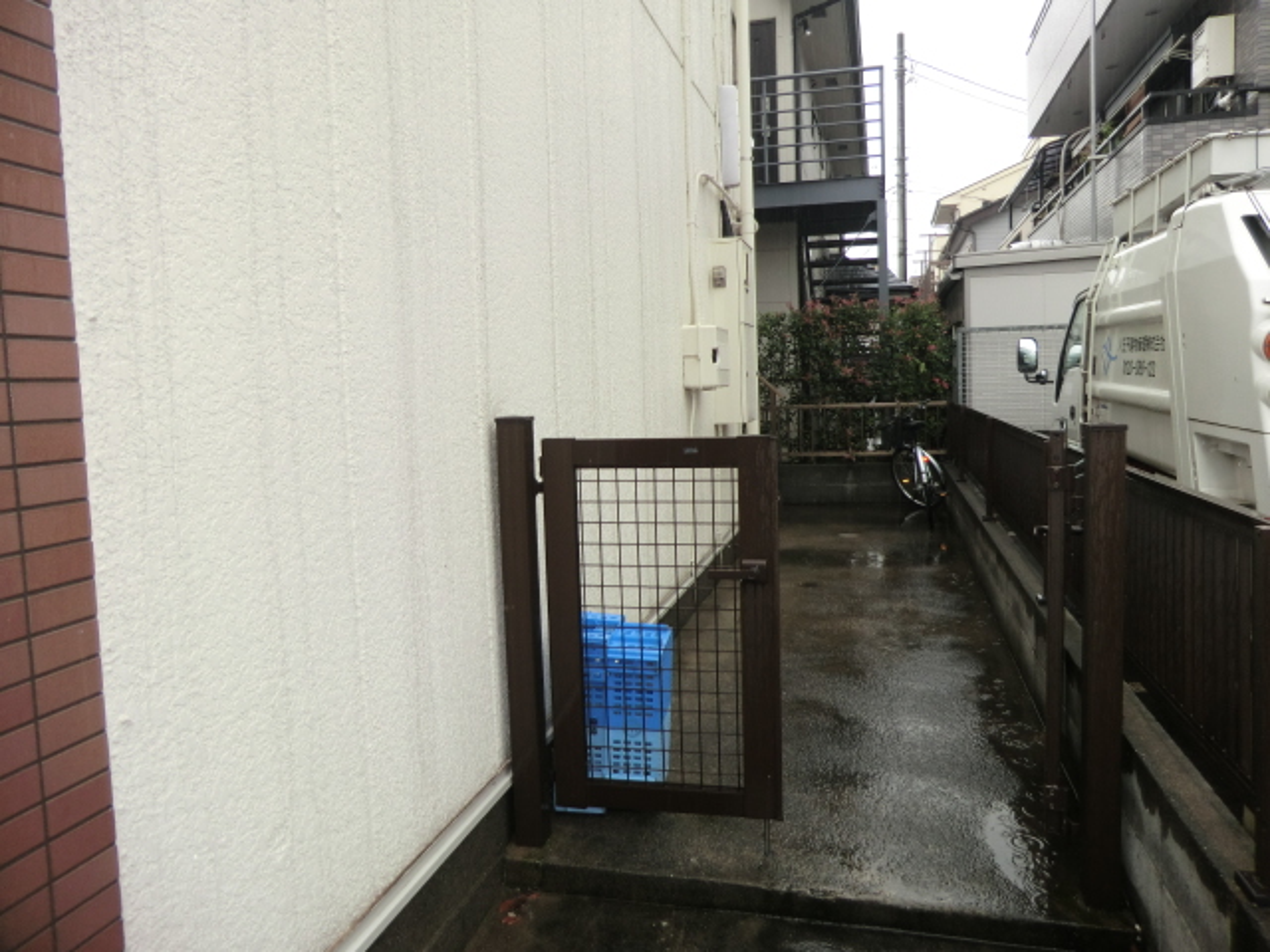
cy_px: 476
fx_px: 881
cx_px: 635
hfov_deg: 71.6
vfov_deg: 56.8
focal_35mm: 24
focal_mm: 4.3
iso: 80
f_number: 3.2
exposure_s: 1/60
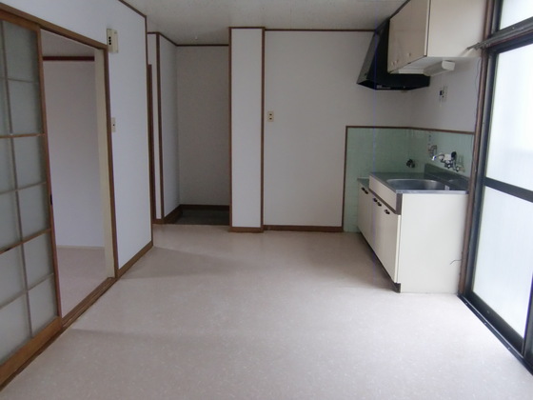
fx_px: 431
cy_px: 200
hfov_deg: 63.4
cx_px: 266
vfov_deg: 49.7
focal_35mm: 28
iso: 400
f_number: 2.6
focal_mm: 4.9
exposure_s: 1/30
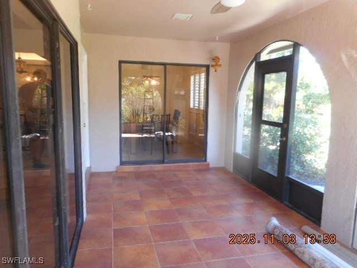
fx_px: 258
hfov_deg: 69.4
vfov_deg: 54.9
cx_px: 178
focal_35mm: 25
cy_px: 134
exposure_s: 1/30
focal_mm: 4.5
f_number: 3.7
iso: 250
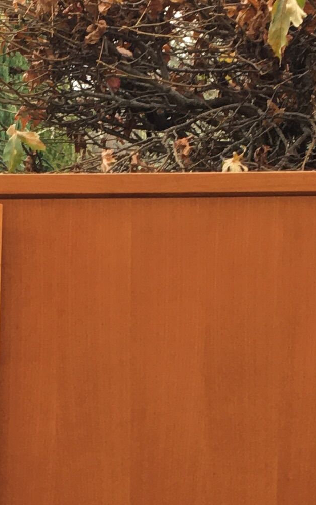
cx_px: -17
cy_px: 578
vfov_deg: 16.3
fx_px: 1709
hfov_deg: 10.5
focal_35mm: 124
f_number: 2.2
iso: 40
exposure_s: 1/100
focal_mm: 4.15
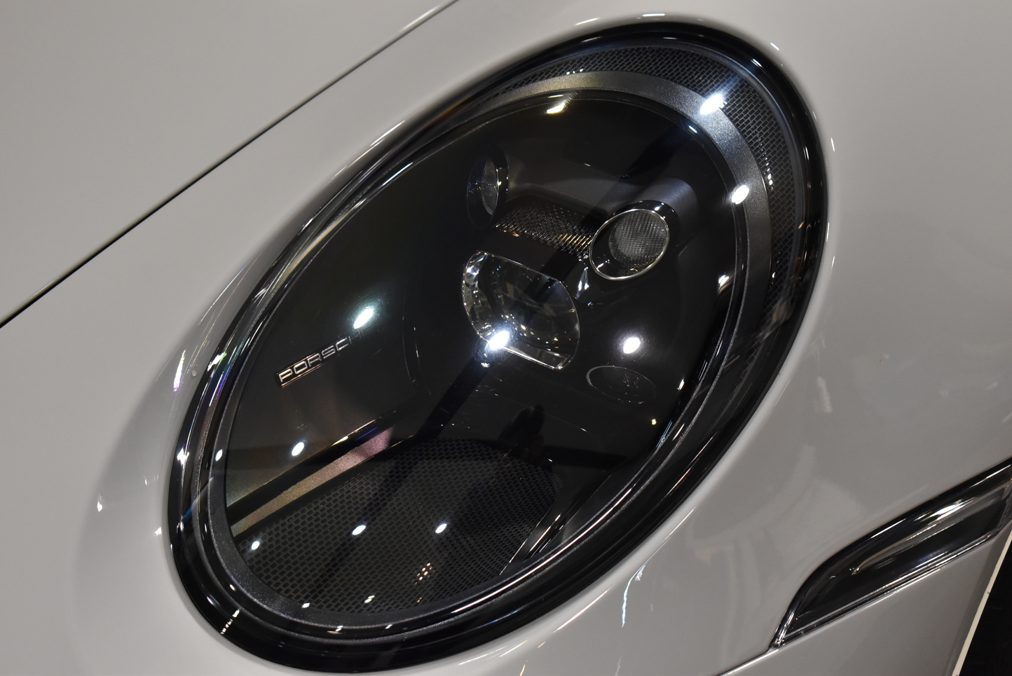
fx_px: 2194
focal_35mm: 78
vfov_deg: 17.5
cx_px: 506
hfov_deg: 26.0
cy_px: 338
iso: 1400
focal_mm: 52
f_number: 5.6
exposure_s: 1/80
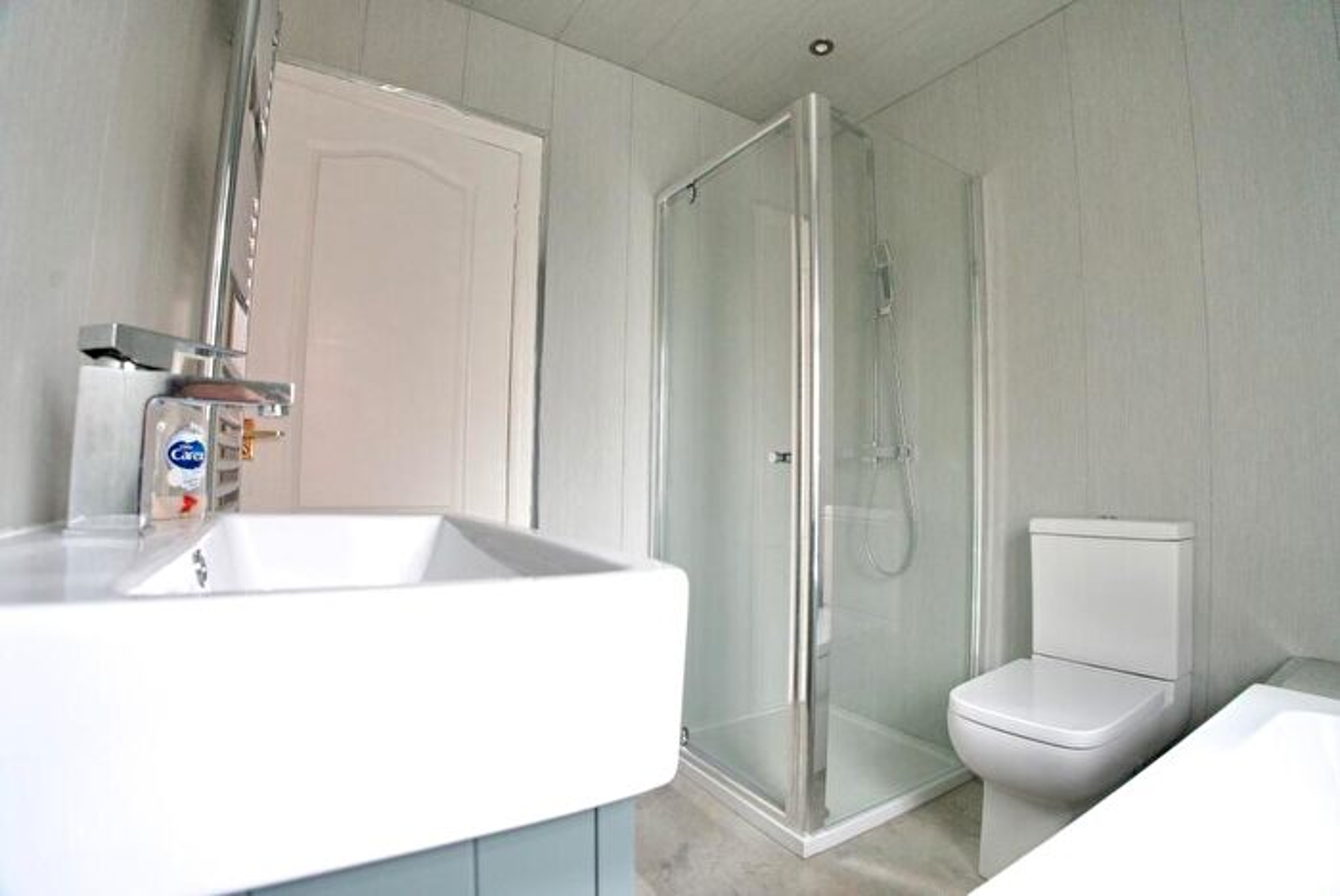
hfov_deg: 96.7
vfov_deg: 73.9
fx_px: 596
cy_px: 448
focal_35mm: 16
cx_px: 670
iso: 4000
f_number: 6.3
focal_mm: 16
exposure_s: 1/80
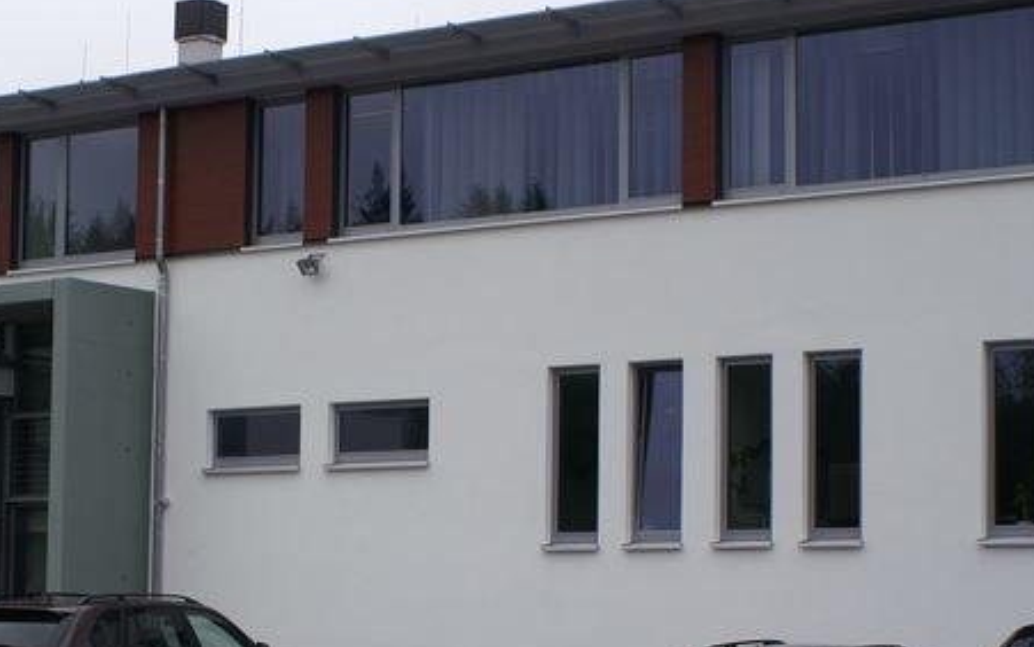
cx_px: 280
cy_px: 502
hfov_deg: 21.7
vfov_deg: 13.7
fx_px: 2675
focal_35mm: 95
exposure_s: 1/160
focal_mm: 35
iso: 100
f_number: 10
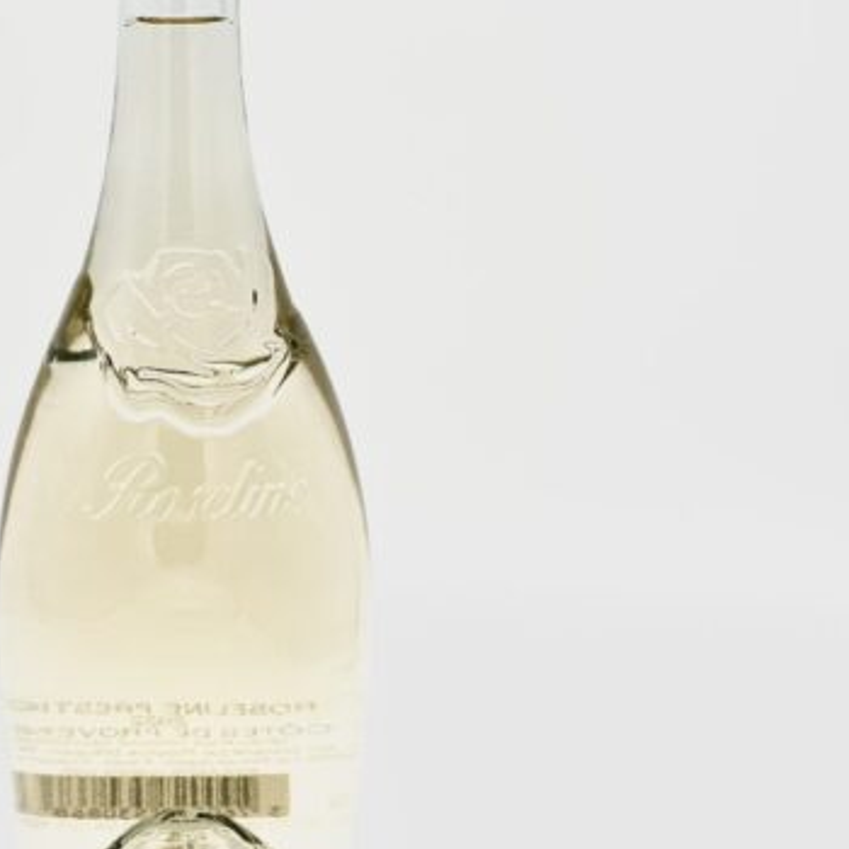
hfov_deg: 17.8
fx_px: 2692
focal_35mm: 97
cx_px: 184
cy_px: 250
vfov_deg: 17.9
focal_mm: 6.86
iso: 64
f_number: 1.78
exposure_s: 1/1227
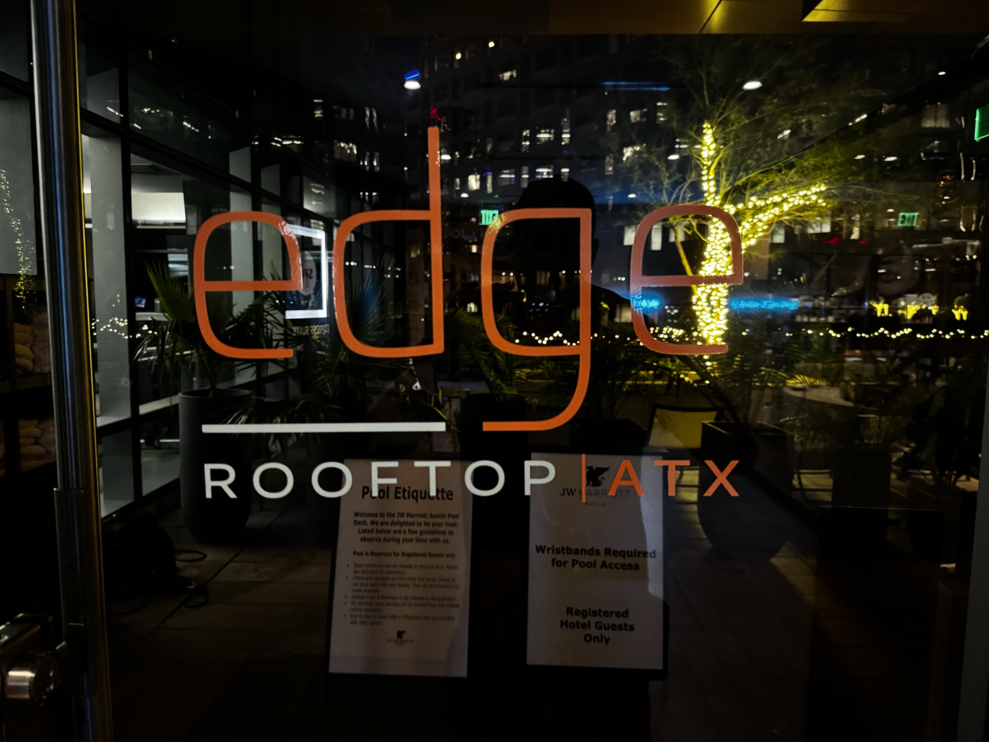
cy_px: 371
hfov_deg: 71.6
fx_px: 686
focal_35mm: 24
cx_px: 494
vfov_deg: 56.8
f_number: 1.78
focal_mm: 6.76
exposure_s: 1/30
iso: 1250
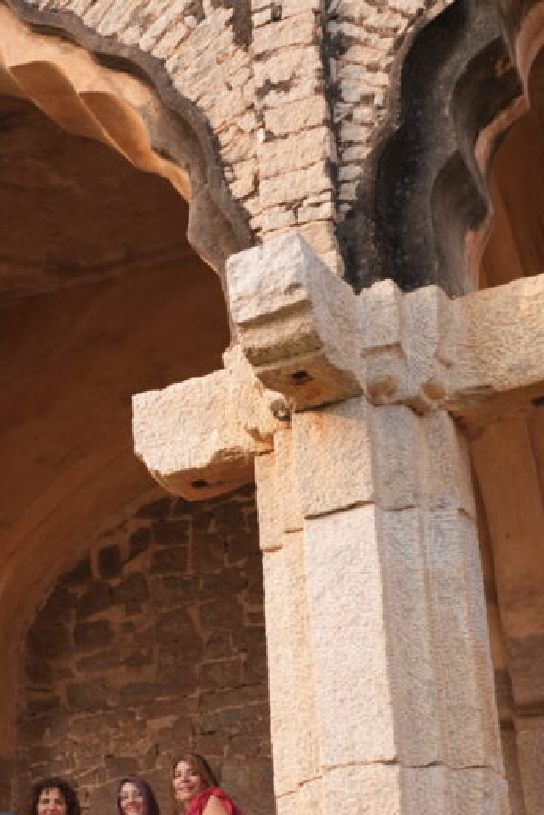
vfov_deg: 20.6
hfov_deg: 13.6
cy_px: 501
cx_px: -5
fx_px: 2242
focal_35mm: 99
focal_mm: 50
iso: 250
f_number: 3.5
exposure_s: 1/400
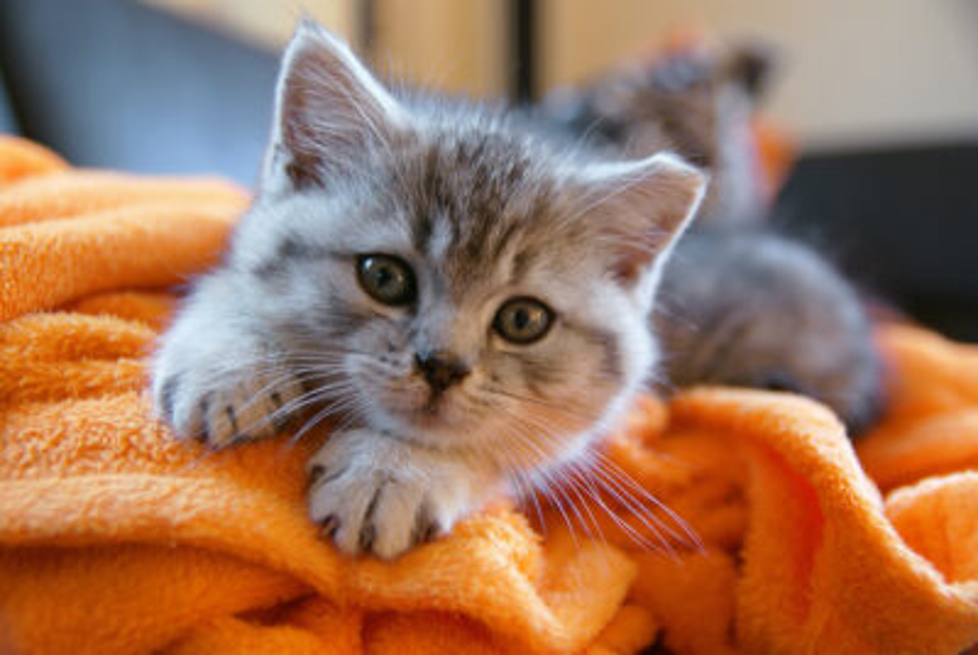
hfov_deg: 46.3
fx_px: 1143
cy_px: 328
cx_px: 489
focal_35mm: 42
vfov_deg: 32.0
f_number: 2.8
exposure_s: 1/30
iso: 100
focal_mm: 28
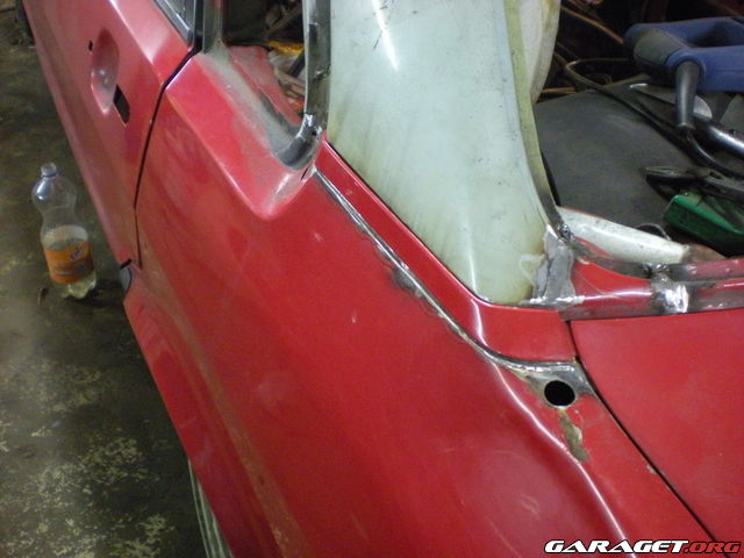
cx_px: 372
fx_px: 817
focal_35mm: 38
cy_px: 279
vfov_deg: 37.7
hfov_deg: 49.0
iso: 584
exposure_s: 1/8
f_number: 3.1
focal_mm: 6.3
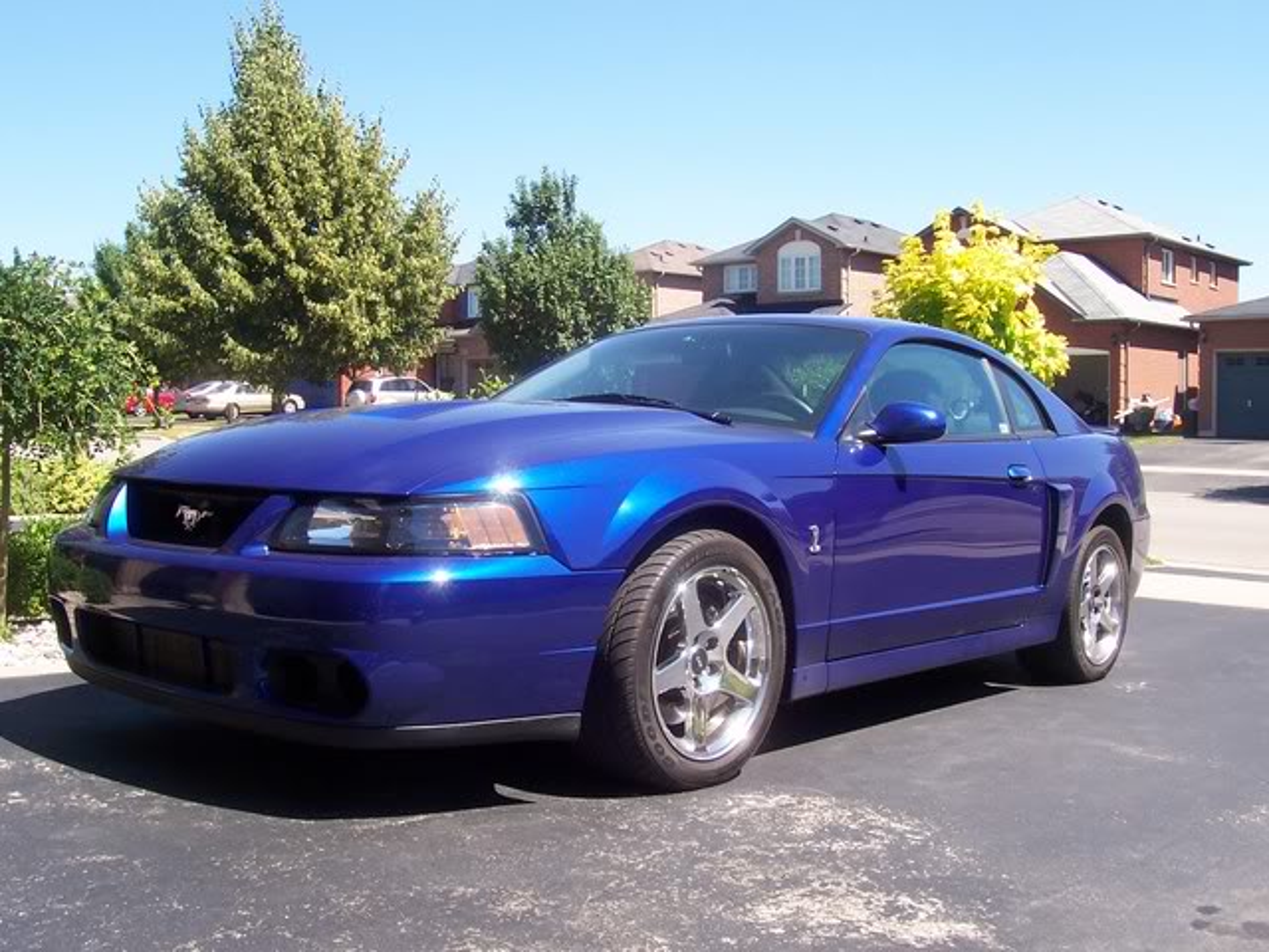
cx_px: 634
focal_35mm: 37
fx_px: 1356
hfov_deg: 50.1
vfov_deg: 38.7
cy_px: 476
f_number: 5.6
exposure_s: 1/250
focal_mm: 5.6
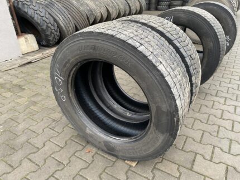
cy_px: 90
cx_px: 120
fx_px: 180
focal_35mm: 26
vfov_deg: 53.1
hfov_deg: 67.3
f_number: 1.8
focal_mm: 4.25
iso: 125
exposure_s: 1/121
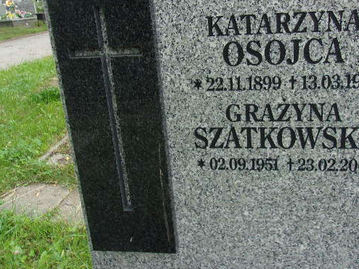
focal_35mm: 35
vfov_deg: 40.3
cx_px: 214
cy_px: 95
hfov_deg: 52.3
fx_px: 363
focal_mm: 4.9
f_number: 3
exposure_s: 1/110
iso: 80
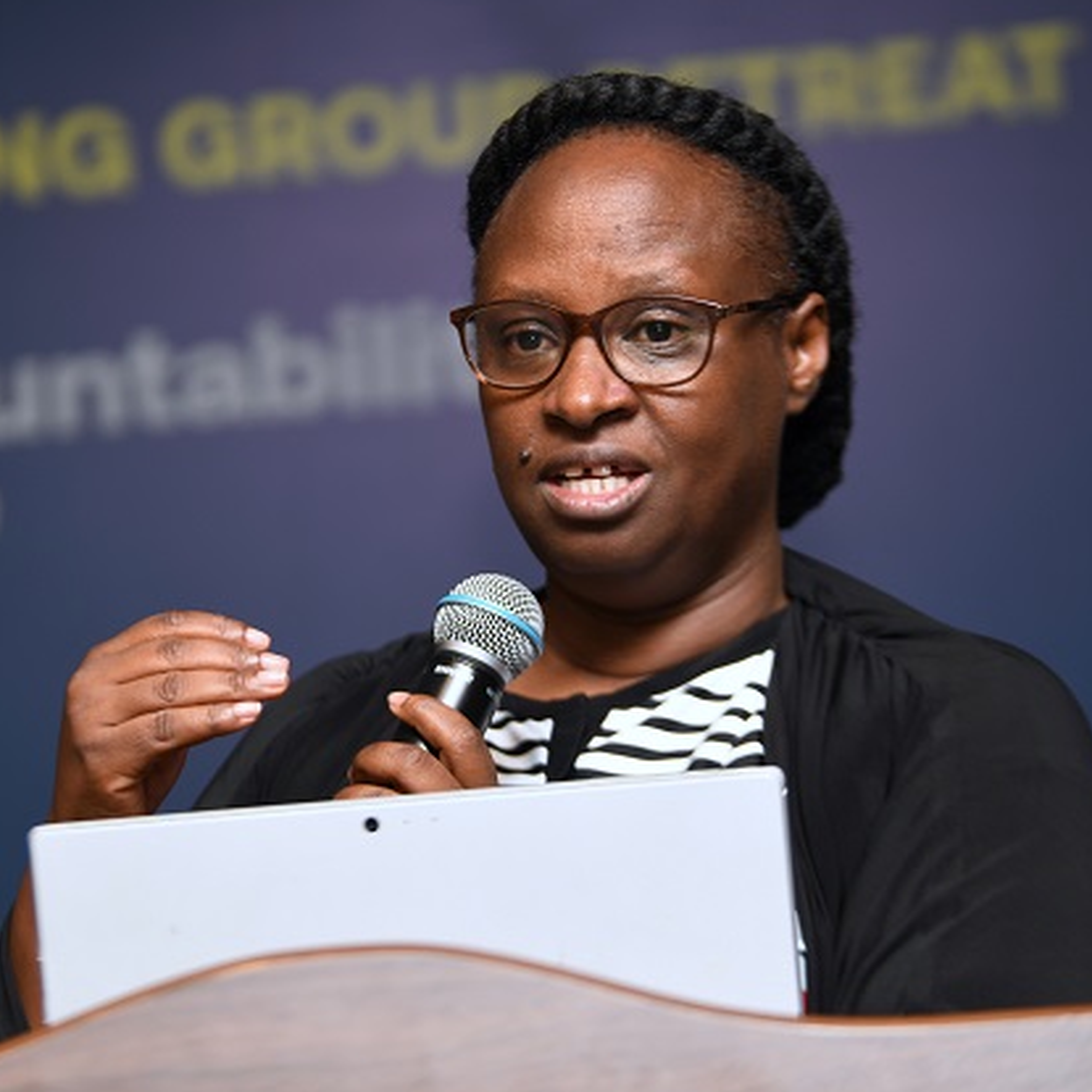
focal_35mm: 129
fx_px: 4604
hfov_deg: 13.5
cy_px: 492
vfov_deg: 13.5
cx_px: 482
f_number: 3.5
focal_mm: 90
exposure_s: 1/100
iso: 250
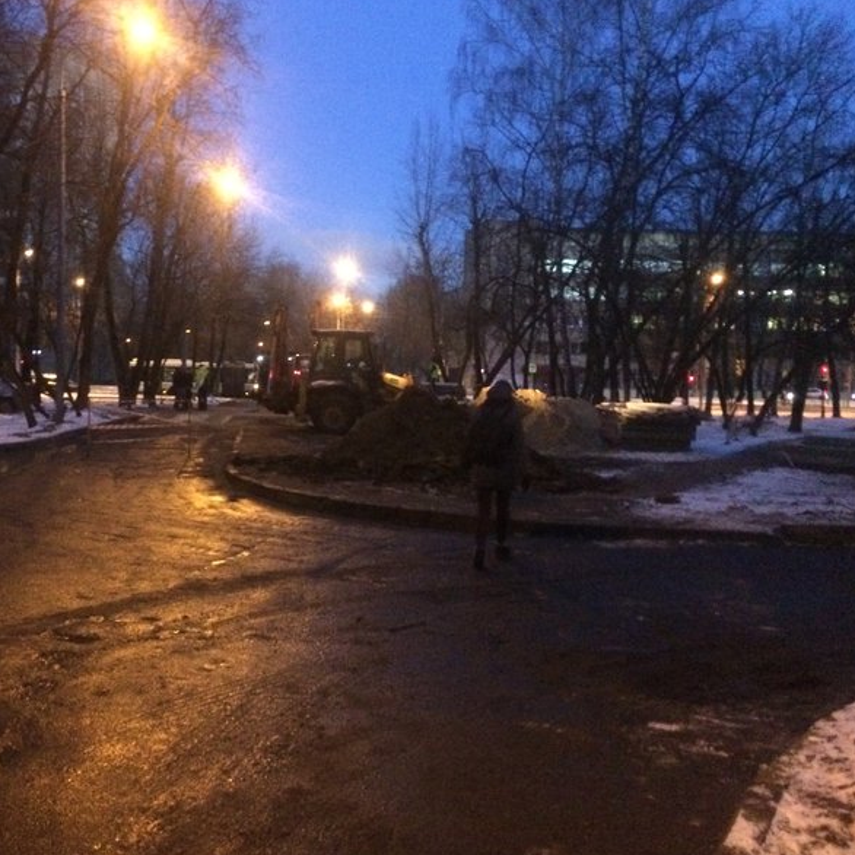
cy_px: 433
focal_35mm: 35
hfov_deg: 46.4
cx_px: 279
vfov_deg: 47.2
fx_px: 978
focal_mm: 4.15
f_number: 2.2
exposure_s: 1/17
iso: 1000
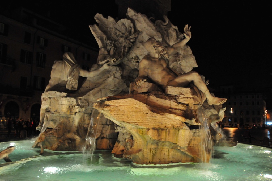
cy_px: 90
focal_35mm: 30
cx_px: 136
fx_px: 226
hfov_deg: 62.0
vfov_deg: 43.5
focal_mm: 20
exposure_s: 1/40
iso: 3200
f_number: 3.5
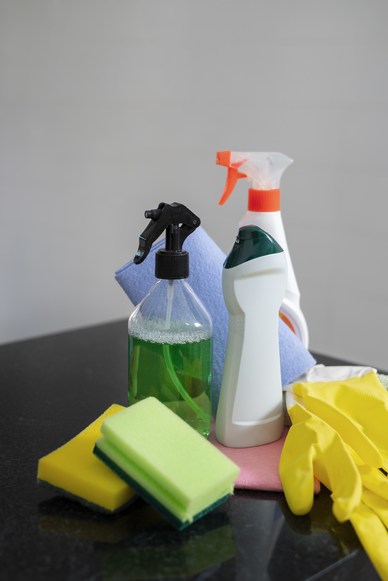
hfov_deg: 27.0
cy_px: 290
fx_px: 808
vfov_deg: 39.6
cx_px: 194
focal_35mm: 50
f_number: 3.2
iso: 250
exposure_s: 1/100
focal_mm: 50
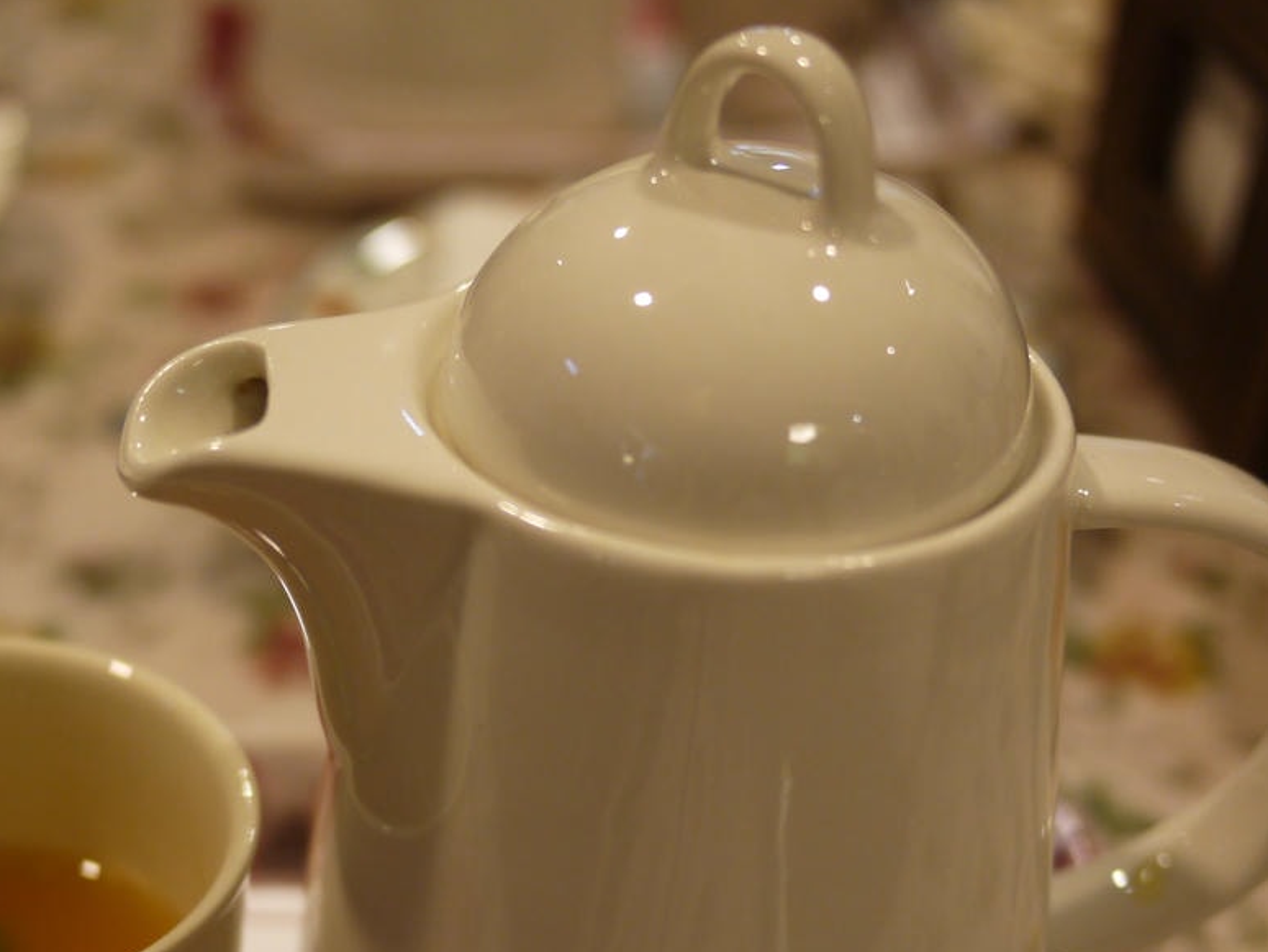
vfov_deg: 23.4
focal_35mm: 62
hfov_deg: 31.0
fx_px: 2272
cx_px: 452
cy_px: 728
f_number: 1.7
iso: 400
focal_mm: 20
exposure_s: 1/60
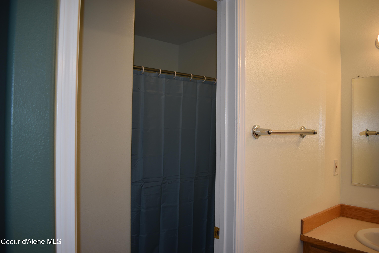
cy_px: 126
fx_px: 284
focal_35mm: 27
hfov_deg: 67.4
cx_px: 190
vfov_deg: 47.9
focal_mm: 18
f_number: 3.5
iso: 180
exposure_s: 1/60
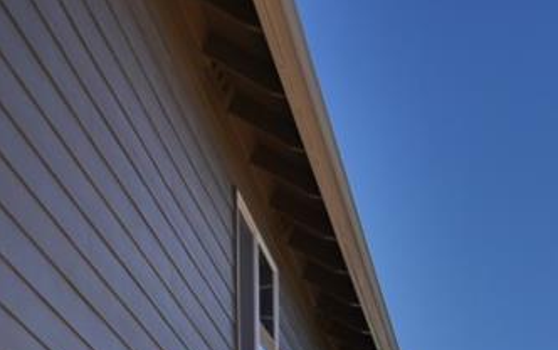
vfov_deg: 14.0
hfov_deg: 20.5
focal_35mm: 69
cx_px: 1017
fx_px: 1050
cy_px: 811
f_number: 4
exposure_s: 1/1600
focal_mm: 10
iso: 250
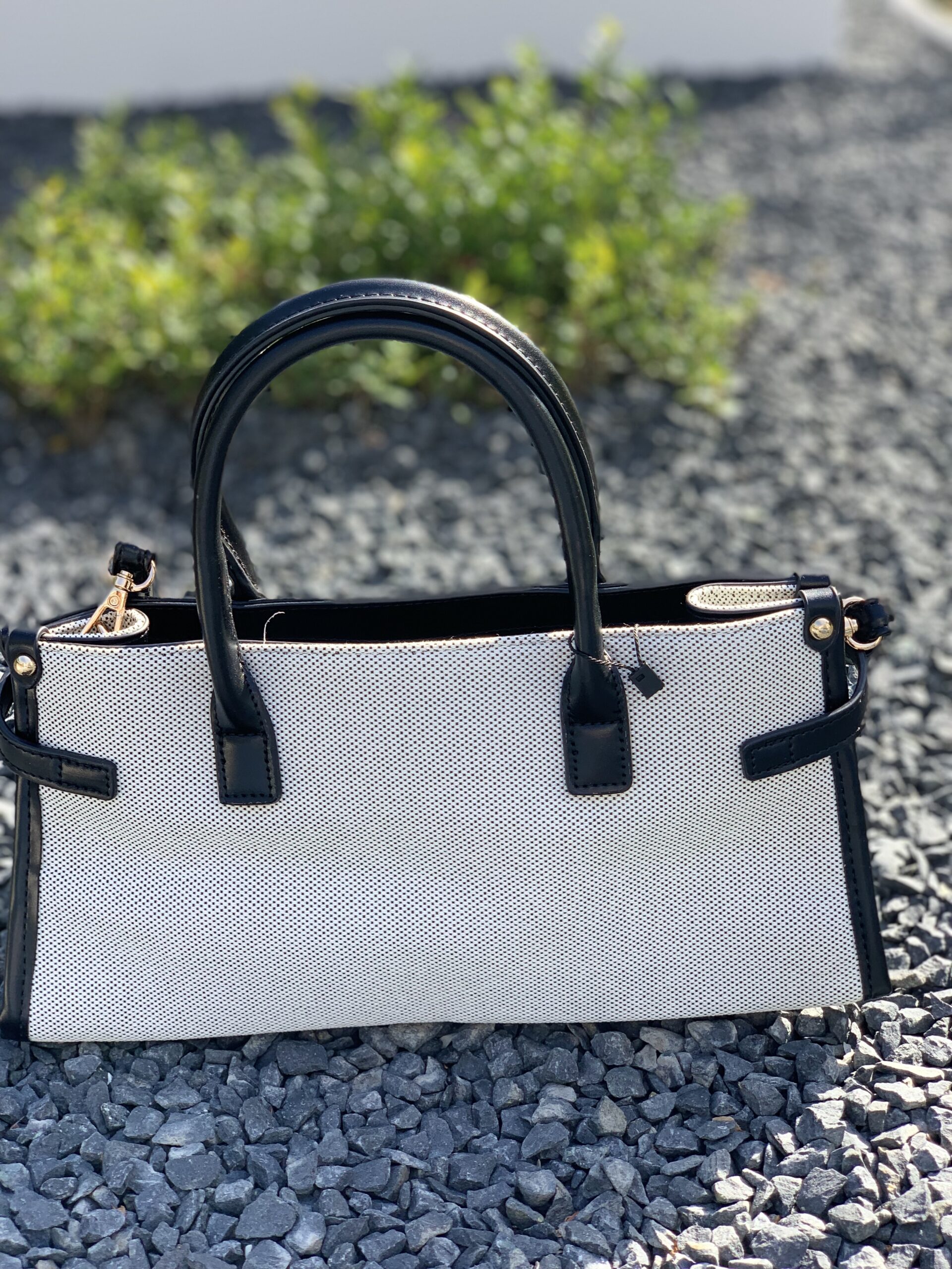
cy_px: 634
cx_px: 476
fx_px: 1907
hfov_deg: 28.0
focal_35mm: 52
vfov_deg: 36.8
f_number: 2.4
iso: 16
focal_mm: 6
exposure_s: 1/182
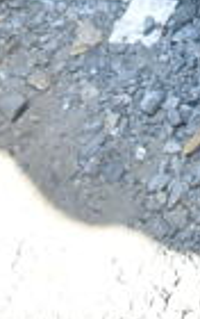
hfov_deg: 6.7
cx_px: 577
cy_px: -455
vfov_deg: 10.1
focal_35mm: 179
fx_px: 1555
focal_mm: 18
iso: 100
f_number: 4.5
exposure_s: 1/80
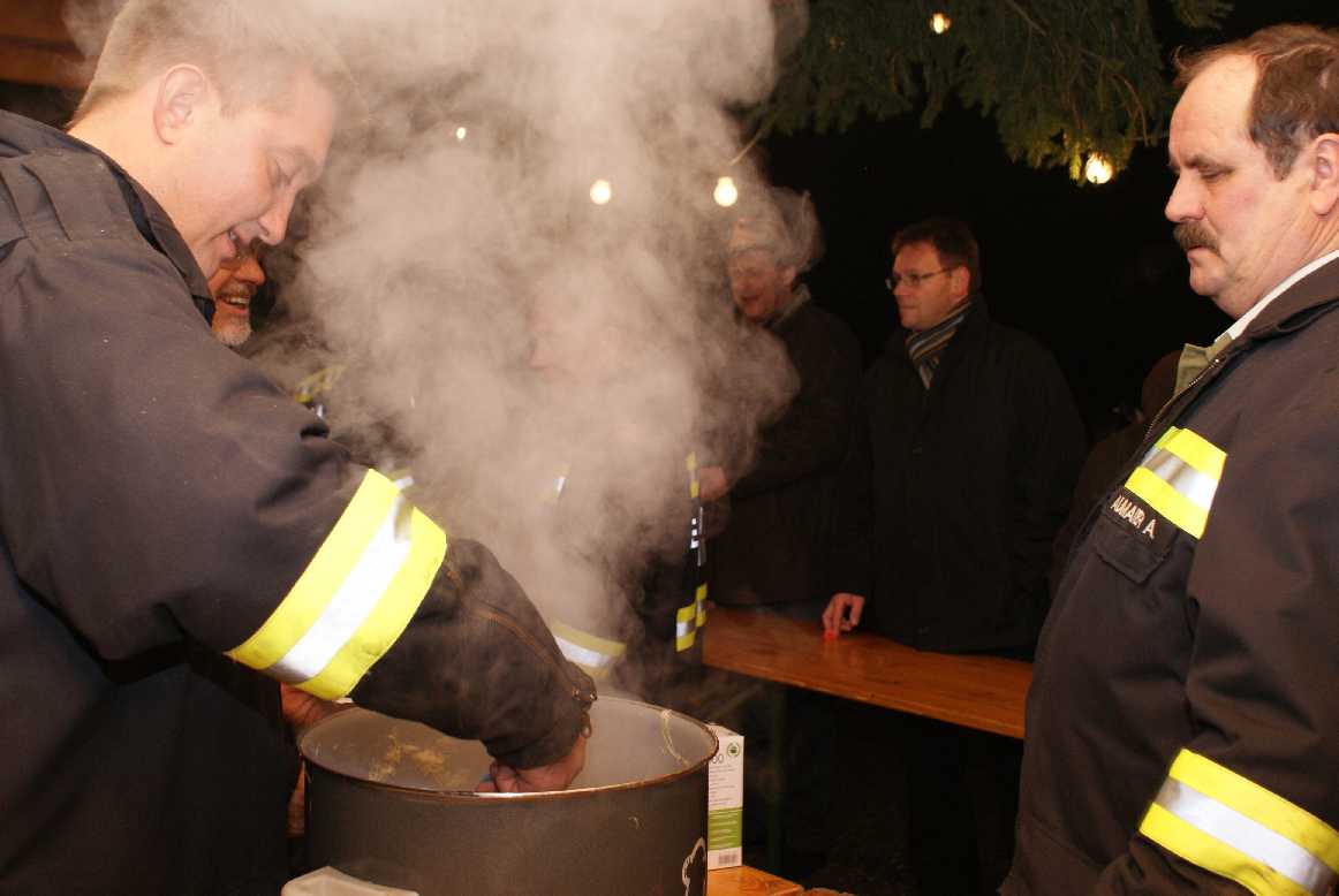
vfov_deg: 32.0
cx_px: 670
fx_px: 1564
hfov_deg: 46.3
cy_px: 448
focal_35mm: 42
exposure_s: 1/60
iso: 400
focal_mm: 28
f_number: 5.6
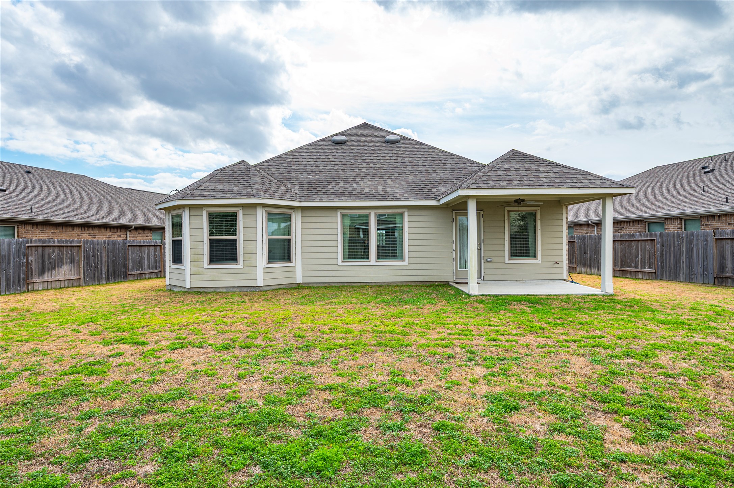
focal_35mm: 20
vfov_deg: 61.9
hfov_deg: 84.0
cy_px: 244
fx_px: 407
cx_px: 367
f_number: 10
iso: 100
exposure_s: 1/160
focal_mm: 20
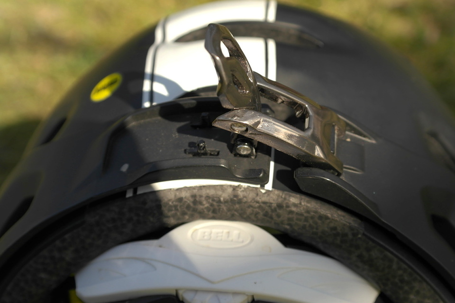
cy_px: 152
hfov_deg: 35.6
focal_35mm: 56
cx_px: 228
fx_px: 708
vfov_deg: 24.2
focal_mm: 37
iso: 200
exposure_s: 1/200
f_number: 6.3
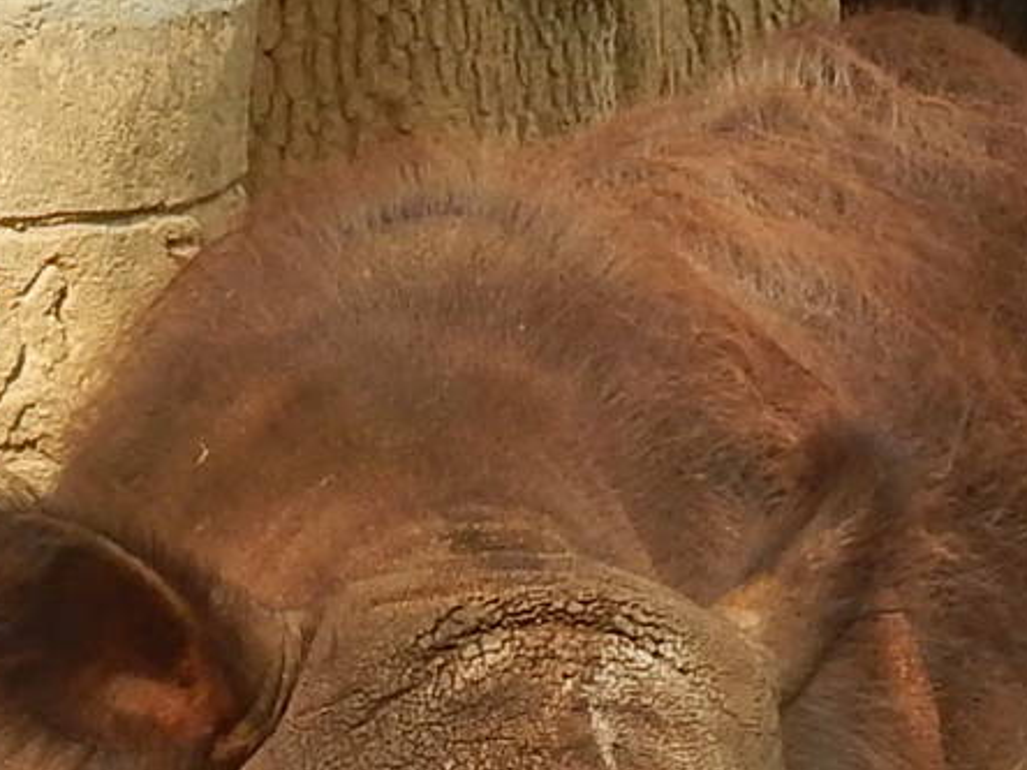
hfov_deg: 15.6
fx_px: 3738
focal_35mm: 126
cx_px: 708
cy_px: 1232
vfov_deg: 11.2
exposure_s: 1/250
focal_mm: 6.1
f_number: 3.3
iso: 125
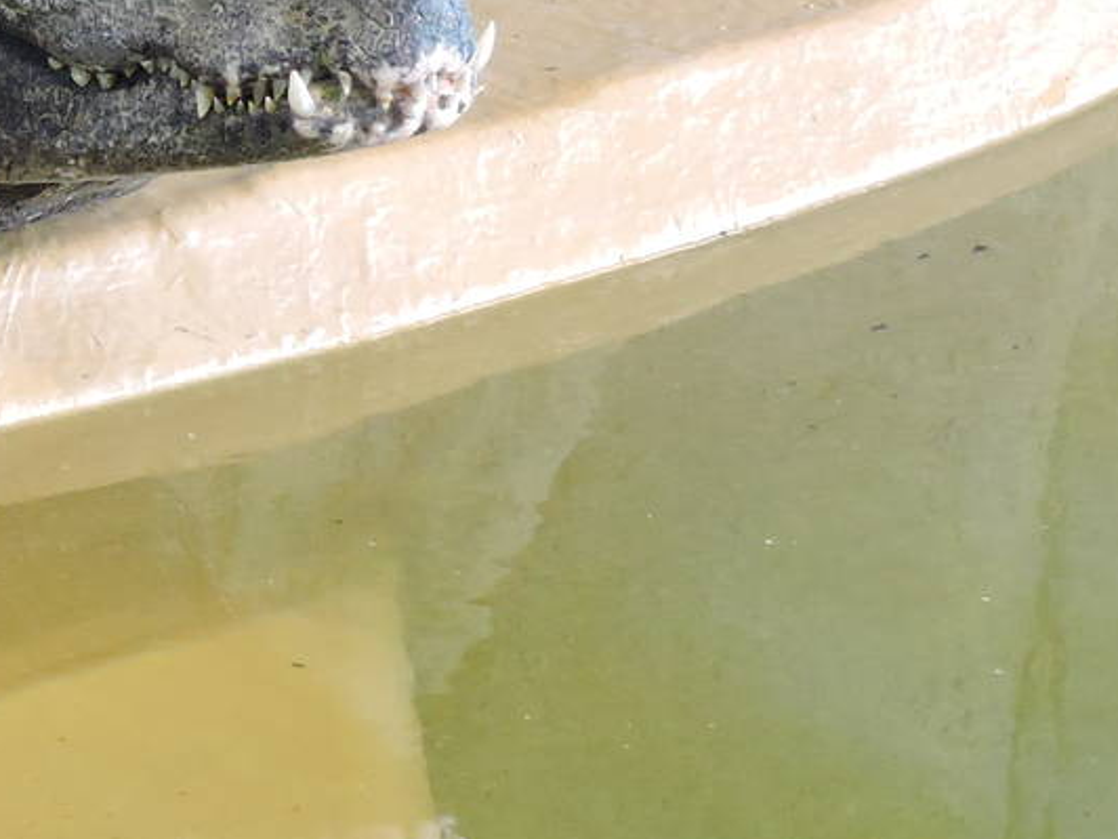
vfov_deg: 3.7
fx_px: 13113
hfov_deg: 4.9
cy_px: -4
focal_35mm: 406
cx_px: -464
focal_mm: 24.2
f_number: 5
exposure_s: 1/40
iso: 400
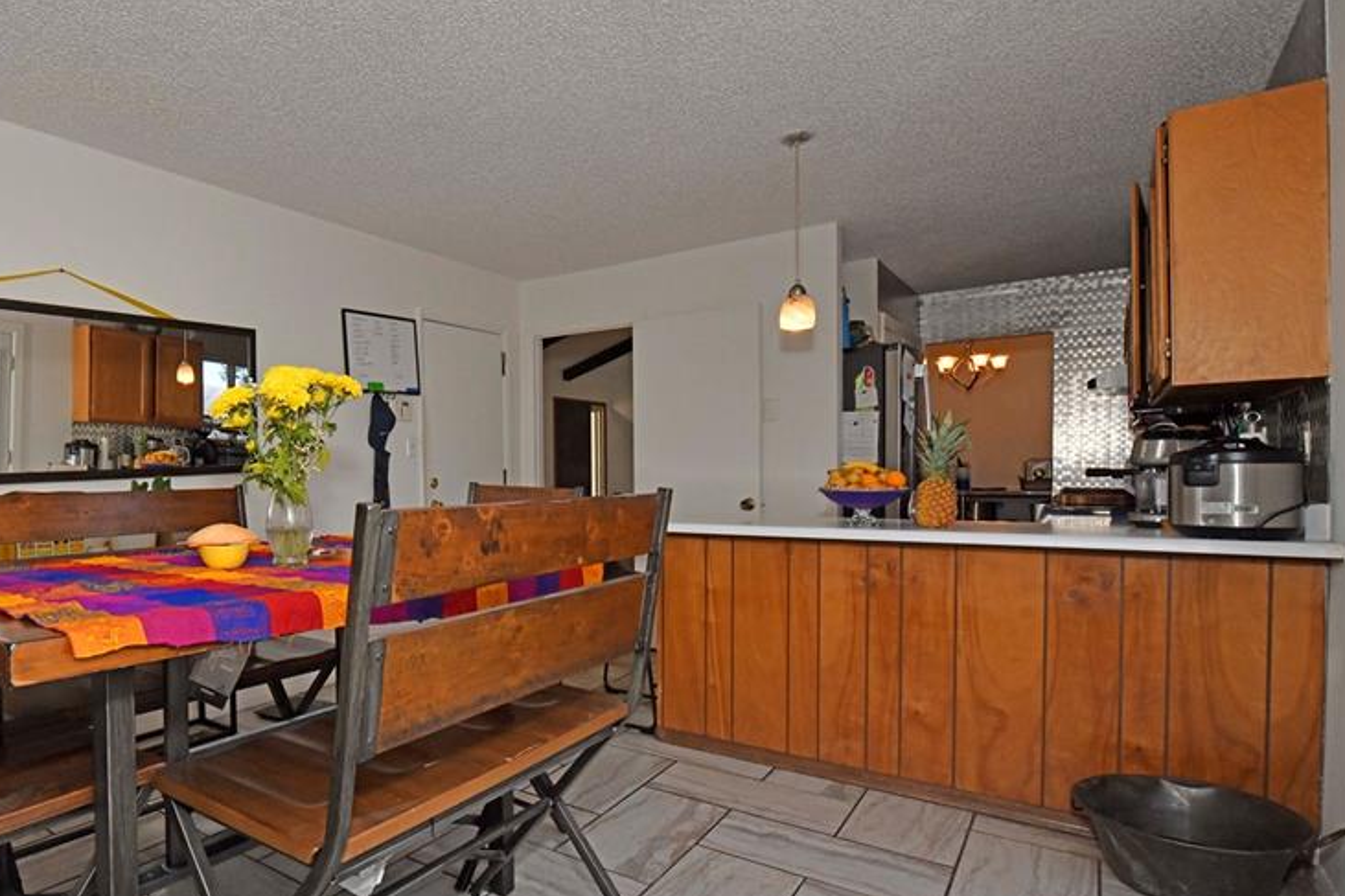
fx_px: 784
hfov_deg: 77.7
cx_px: 412
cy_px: 491
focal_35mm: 21
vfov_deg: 59.4
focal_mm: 15
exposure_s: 1/160
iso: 1250
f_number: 13
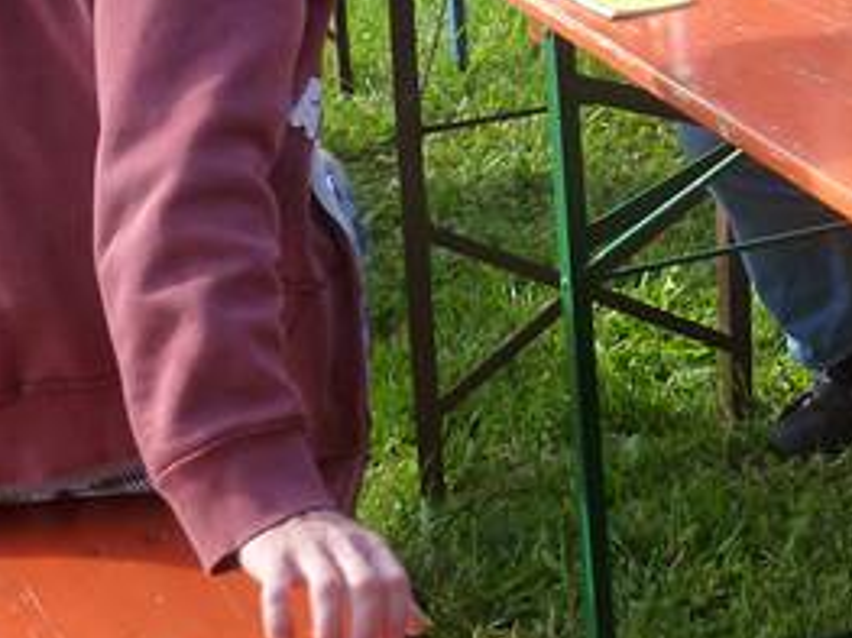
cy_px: -39
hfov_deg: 15.6
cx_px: 978
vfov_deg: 12.0
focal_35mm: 122
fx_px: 3001
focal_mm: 6.1
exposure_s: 1/125
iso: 125
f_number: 4
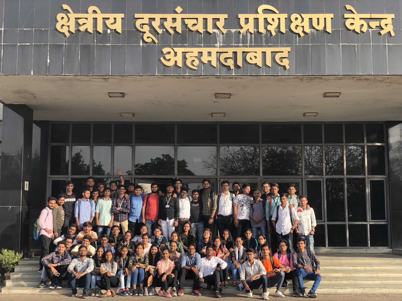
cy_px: 150
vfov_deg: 28.0
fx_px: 604
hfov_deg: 36.8
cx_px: 201
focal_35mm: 52
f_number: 2.4
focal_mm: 6
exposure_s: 1/128
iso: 16
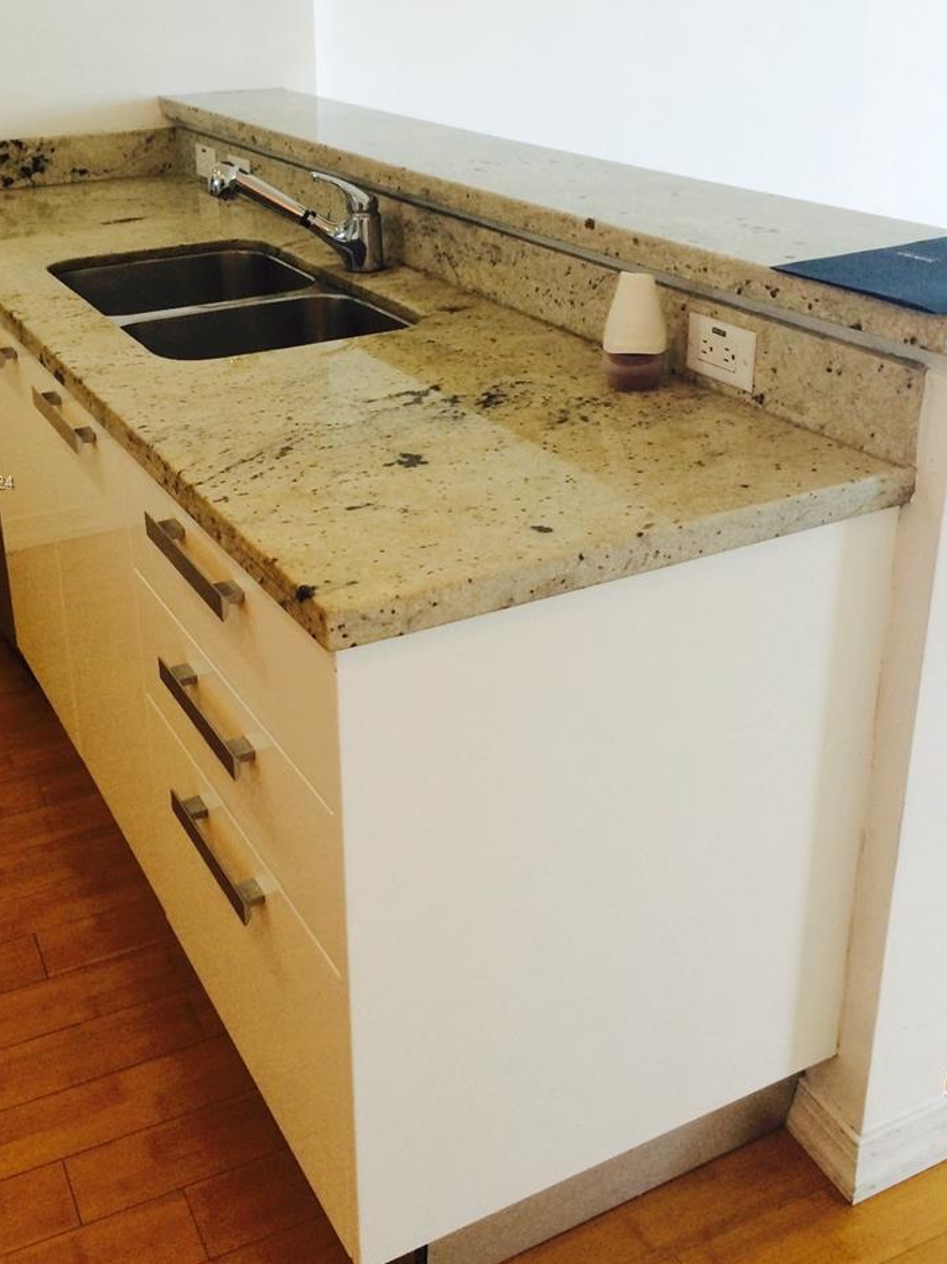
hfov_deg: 38.5
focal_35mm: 37
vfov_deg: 49.7
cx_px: 372
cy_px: 484
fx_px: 1351
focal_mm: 4.15
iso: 32
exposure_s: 1/30
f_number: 2.2
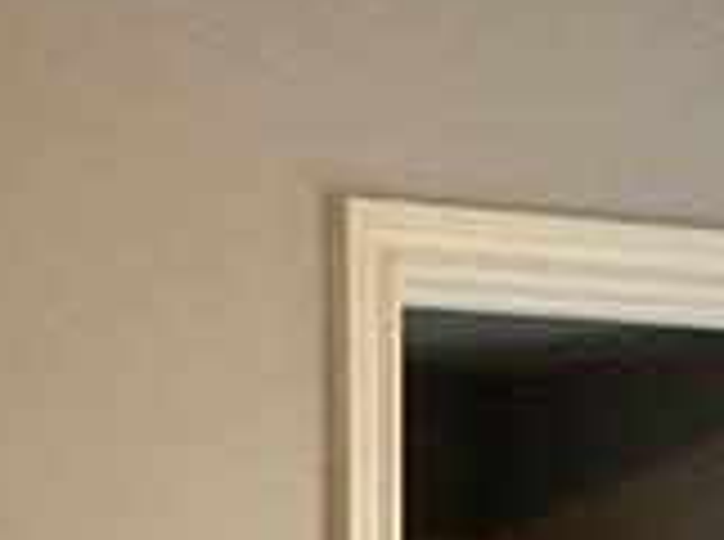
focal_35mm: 185
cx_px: 189
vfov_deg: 7.5
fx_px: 3861
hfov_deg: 10.7
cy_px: 1310
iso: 160
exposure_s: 1/60
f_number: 1.8
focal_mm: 3
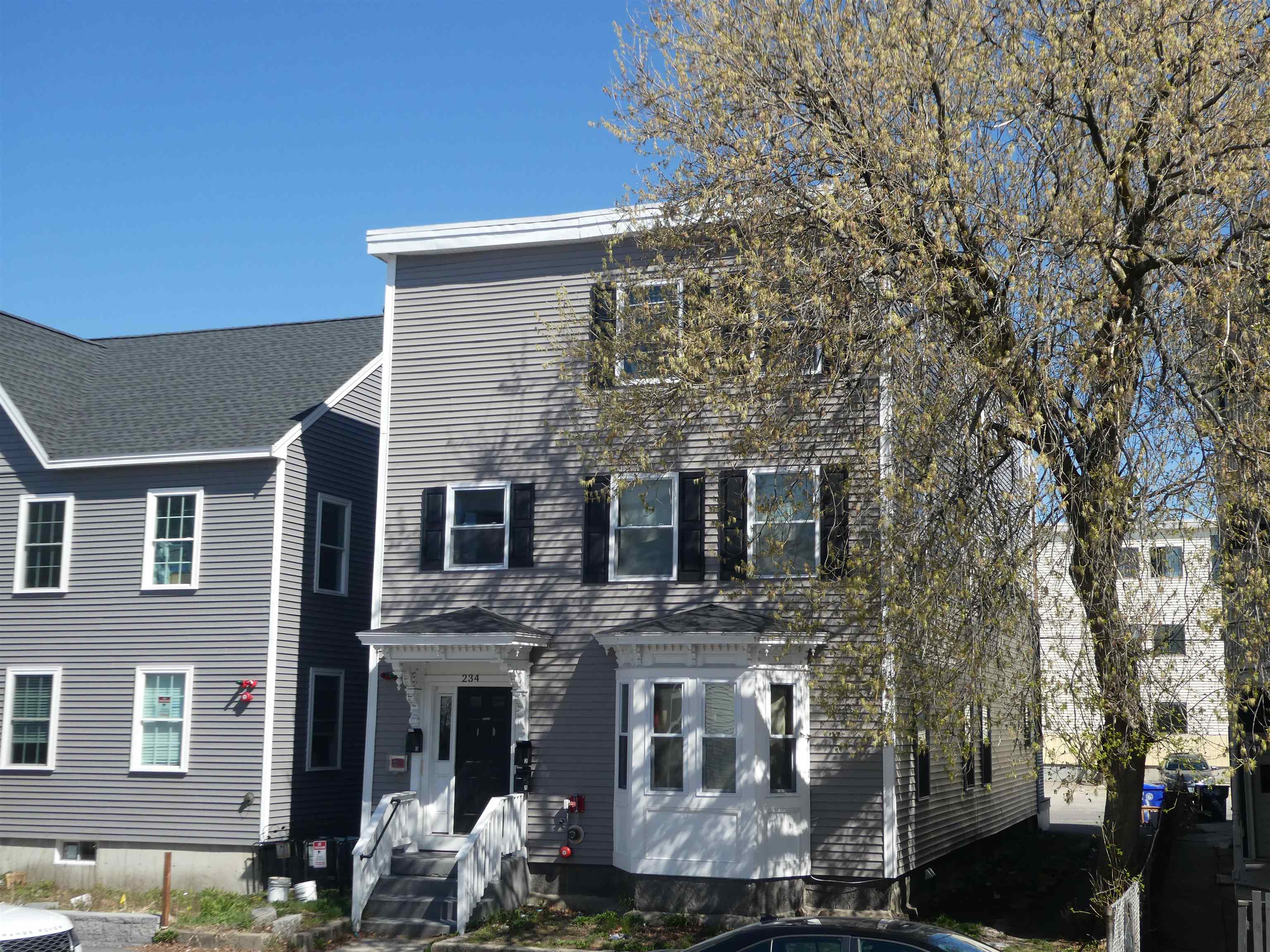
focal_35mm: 44
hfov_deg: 42.9
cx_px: 635
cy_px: 476
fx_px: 1614
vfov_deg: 32.9
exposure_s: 1/500
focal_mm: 7.8
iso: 80
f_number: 3.9
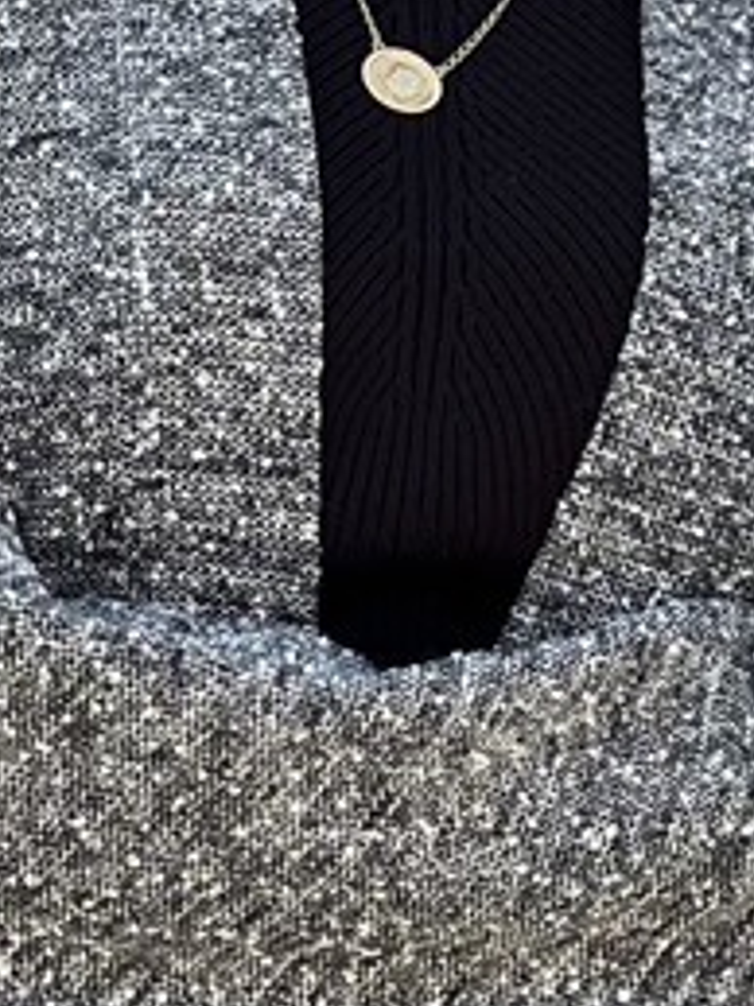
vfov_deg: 5.2
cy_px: 963
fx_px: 11074
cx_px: 513
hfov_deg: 3.9
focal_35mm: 381
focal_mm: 9
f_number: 2.8
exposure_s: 1/121
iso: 25
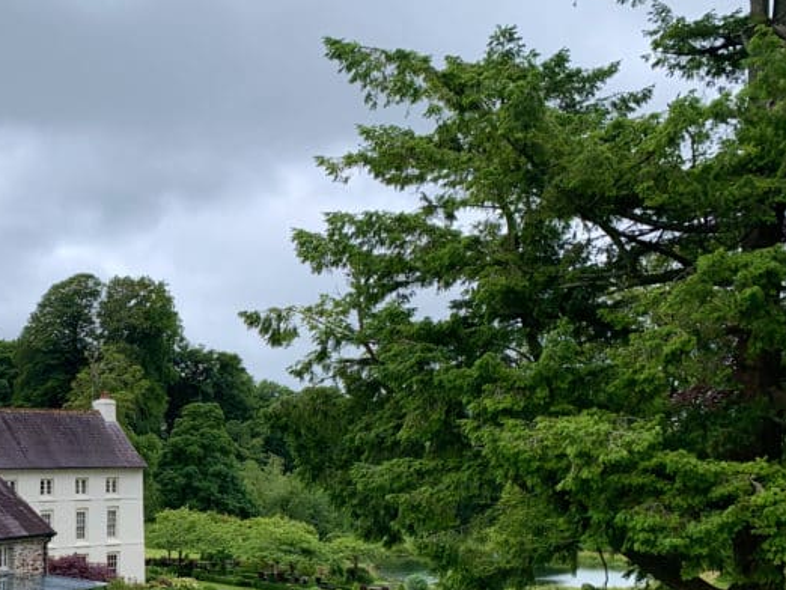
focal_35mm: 51
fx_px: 1159
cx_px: 77
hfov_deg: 35.3
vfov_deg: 27.9
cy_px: 482
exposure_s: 1/815
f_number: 1.8
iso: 25
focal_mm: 4.25
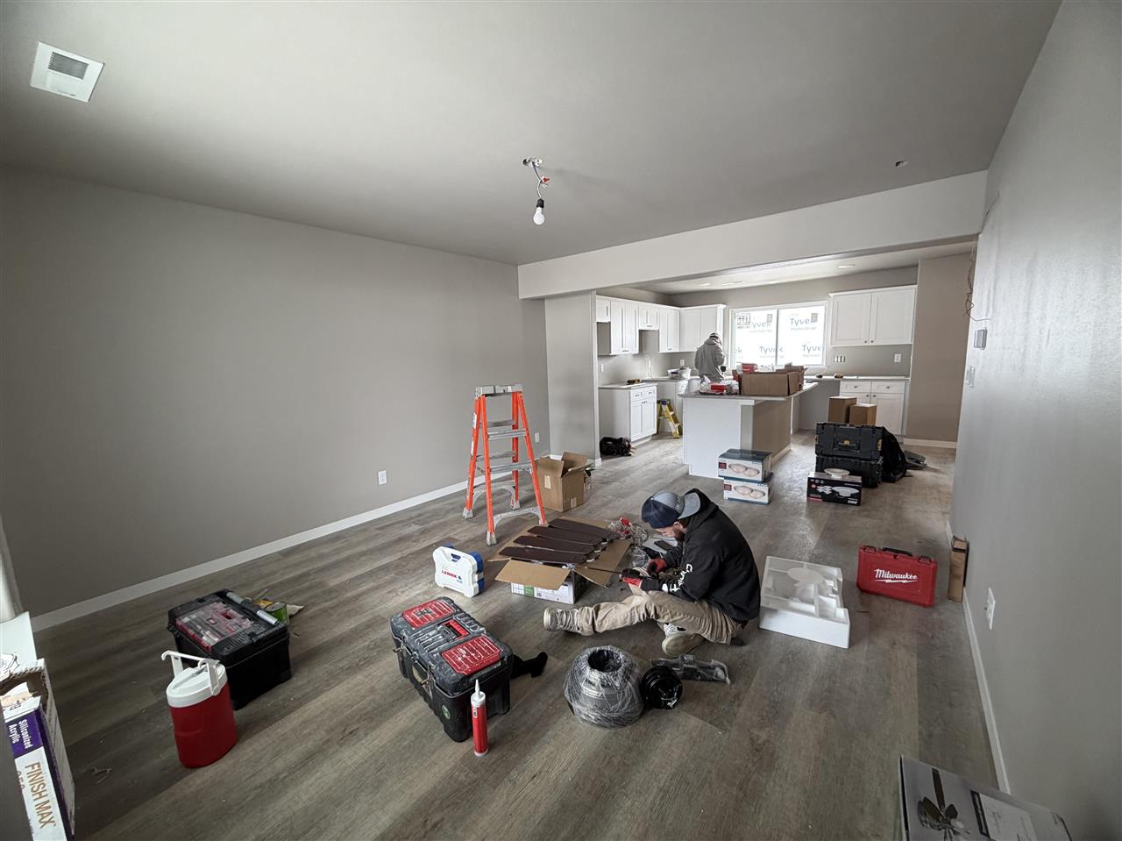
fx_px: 454
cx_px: 561
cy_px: 420
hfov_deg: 102.1
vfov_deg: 85.6
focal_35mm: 14
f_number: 2.2
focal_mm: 2.22
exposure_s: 1/121
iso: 200
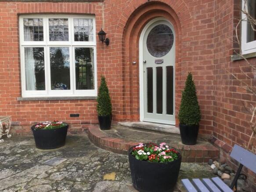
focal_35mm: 31
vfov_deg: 45.4
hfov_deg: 58.4
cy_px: 96
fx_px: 229
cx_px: 128
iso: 25
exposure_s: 1/173
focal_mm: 3.3
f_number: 2.4
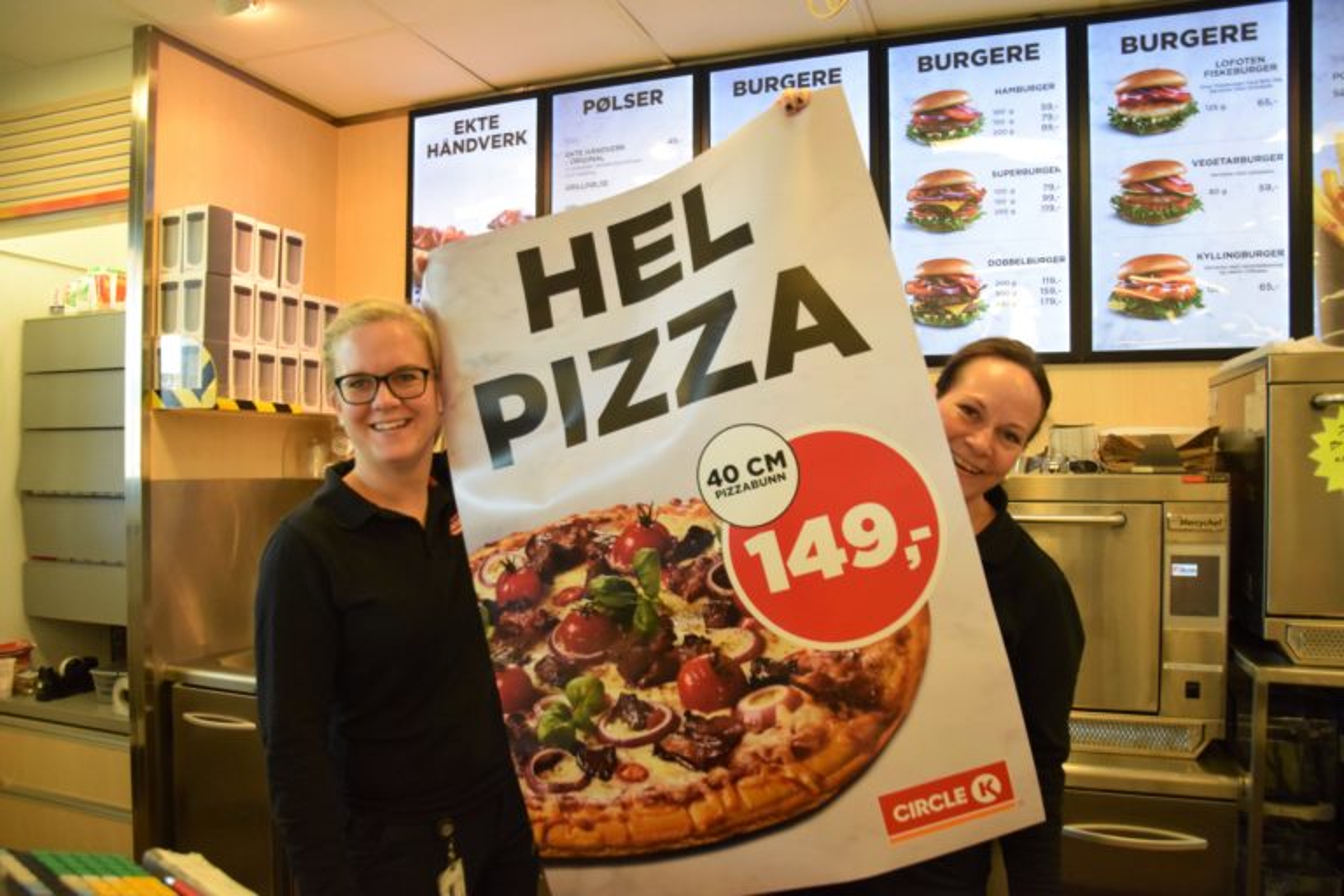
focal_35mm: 24
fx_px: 896
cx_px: 672
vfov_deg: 53.1
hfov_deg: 73.7
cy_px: 448
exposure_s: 1/400
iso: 3200
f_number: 3.5
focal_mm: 16
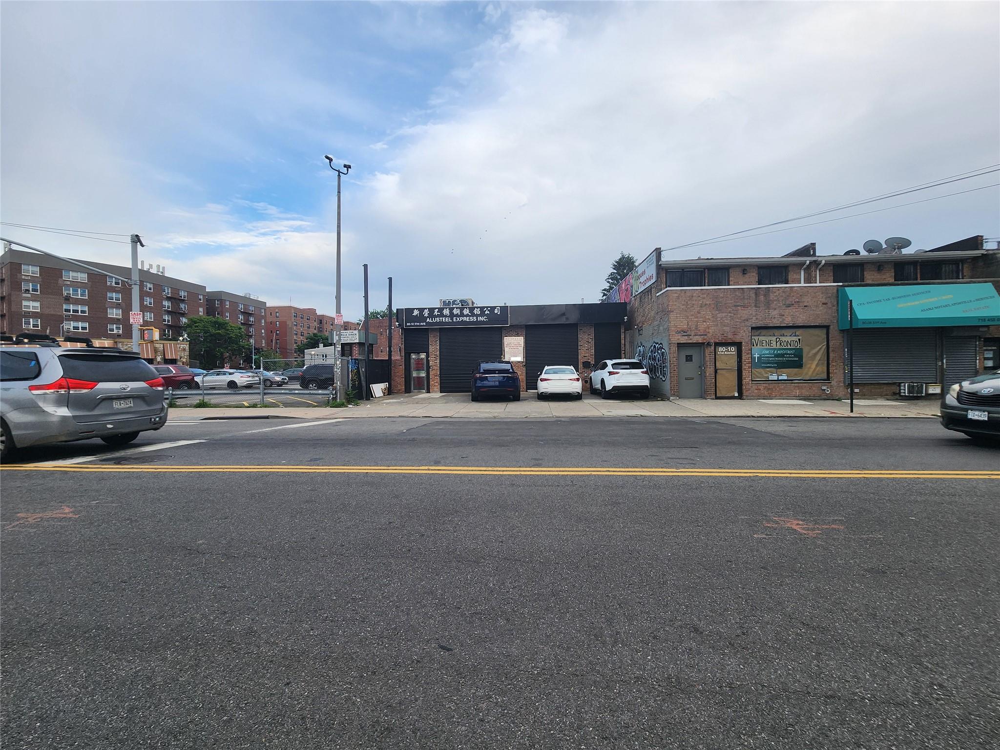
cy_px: 375
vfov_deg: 89.9
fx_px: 376
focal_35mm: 13
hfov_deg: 106.2
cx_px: 500
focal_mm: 2.2
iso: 50
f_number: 2.2
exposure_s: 1/542
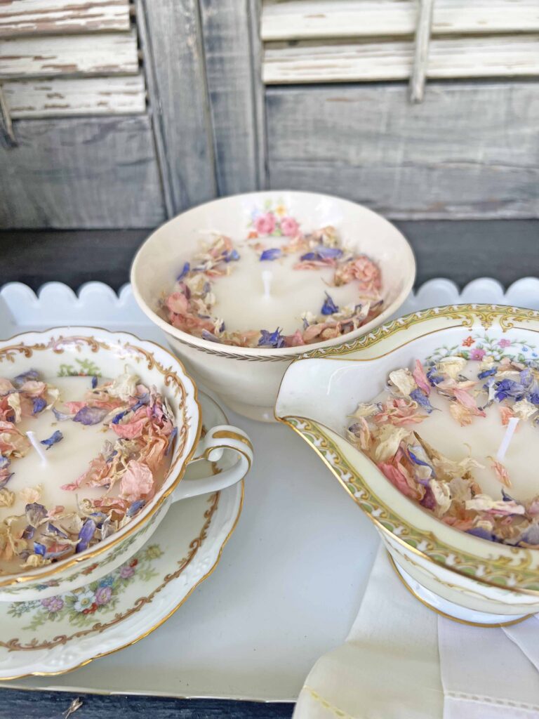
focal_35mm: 26
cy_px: 360
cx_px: 270
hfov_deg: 53.1
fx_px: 540
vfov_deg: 67.3
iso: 50
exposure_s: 1/544
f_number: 1.5
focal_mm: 5.7
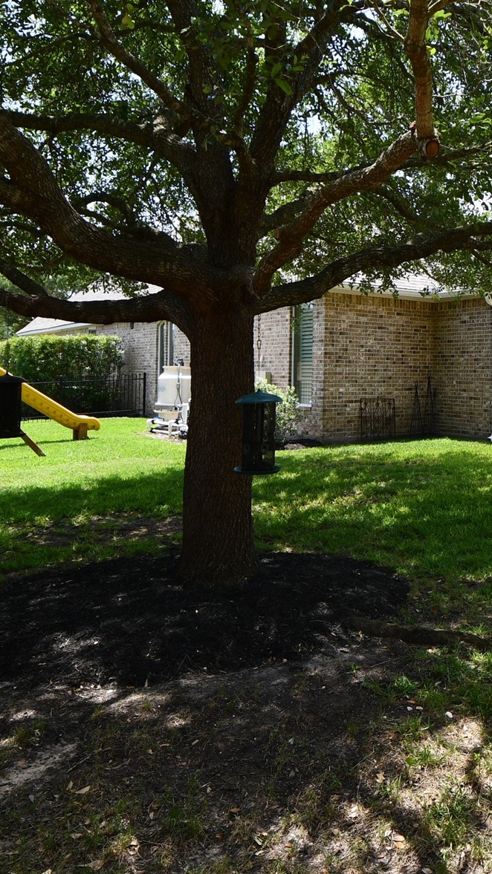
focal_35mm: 29
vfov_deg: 65.5
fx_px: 673
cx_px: 462
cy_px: 357
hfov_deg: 37.0
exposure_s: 1/250
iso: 200
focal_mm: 10
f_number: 7.1
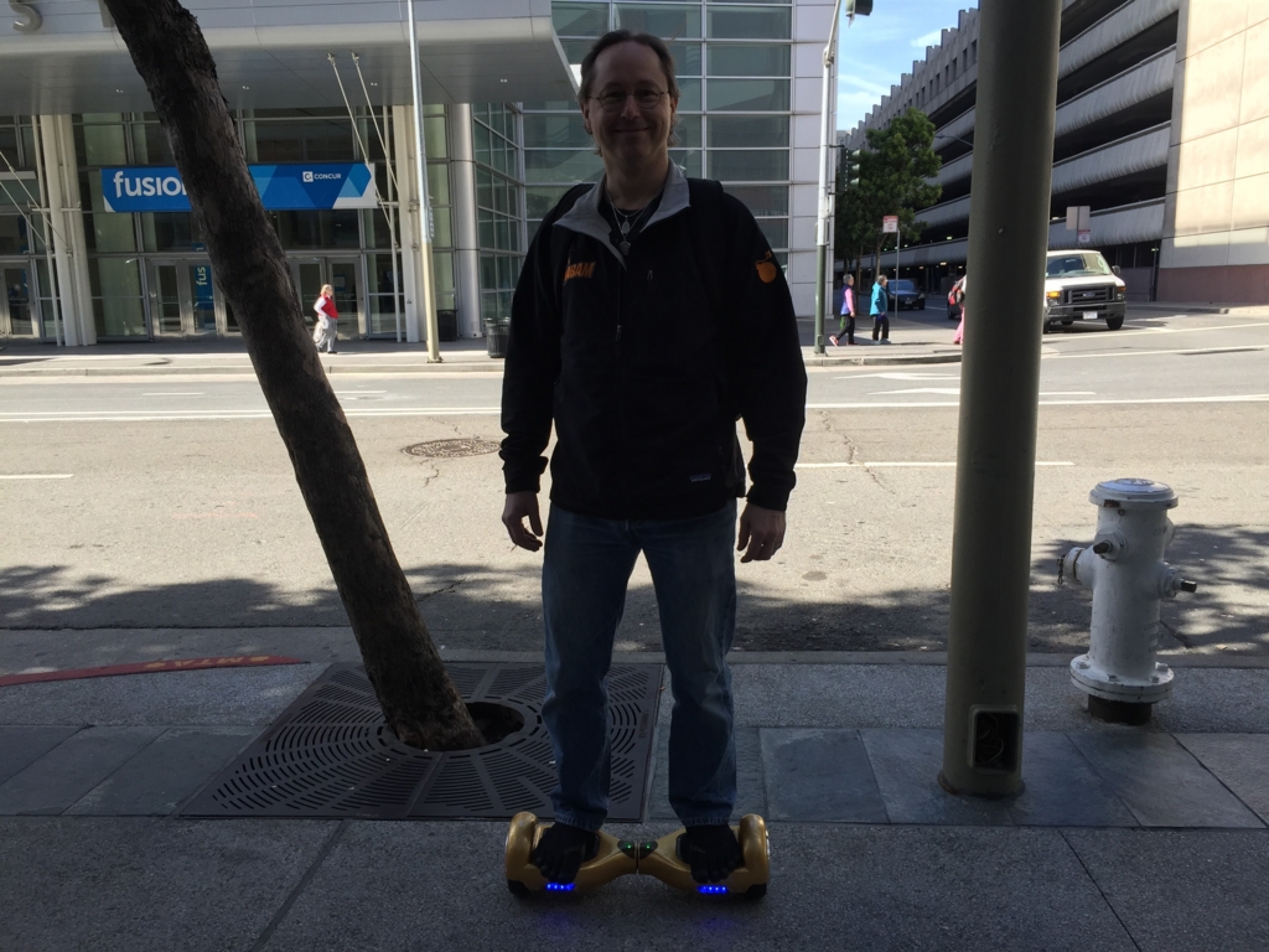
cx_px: 634
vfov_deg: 48.2
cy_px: 476
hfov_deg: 61.7
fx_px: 1063
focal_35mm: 29
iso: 32
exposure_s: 1/476
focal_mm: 4.15
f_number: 2.2
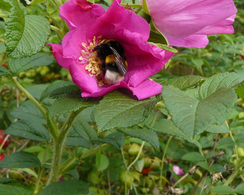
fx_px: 397
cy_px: 60
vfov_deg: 27.4
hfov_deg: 34.0
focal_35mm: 55
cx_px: 98
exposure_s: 1/200
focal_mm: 6
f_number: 4.5
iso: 100
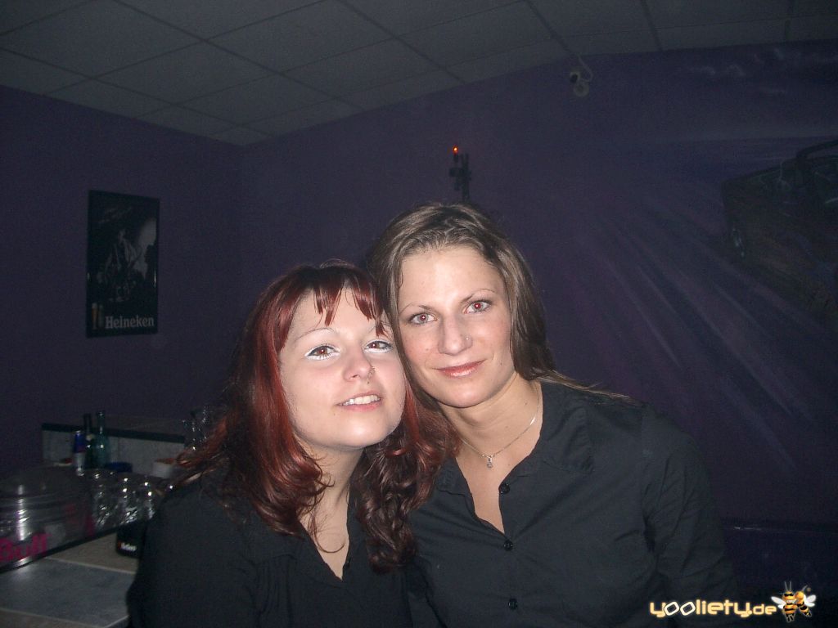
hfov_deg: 52.6
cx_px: 419
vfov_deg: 40.7
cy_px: 314
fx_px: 847
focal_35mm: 35
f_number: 2.6
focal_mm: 5.8
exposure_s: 1/40
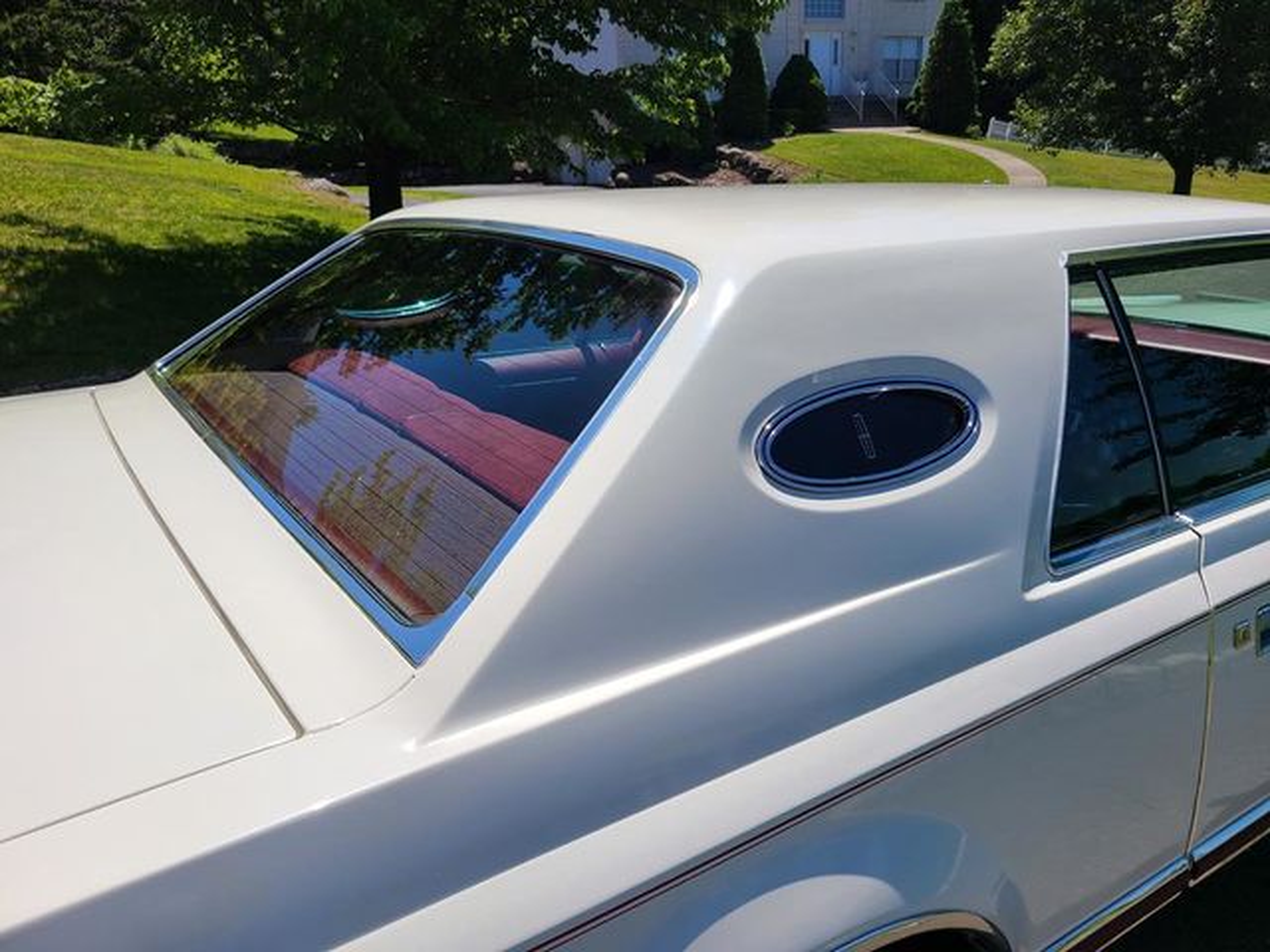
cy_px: 476
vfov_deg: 53.1
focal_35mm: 26
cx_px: 635
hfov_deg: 67.3
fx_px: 954
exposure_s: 1/3967
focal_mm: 5.4
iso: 40
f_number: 1.8
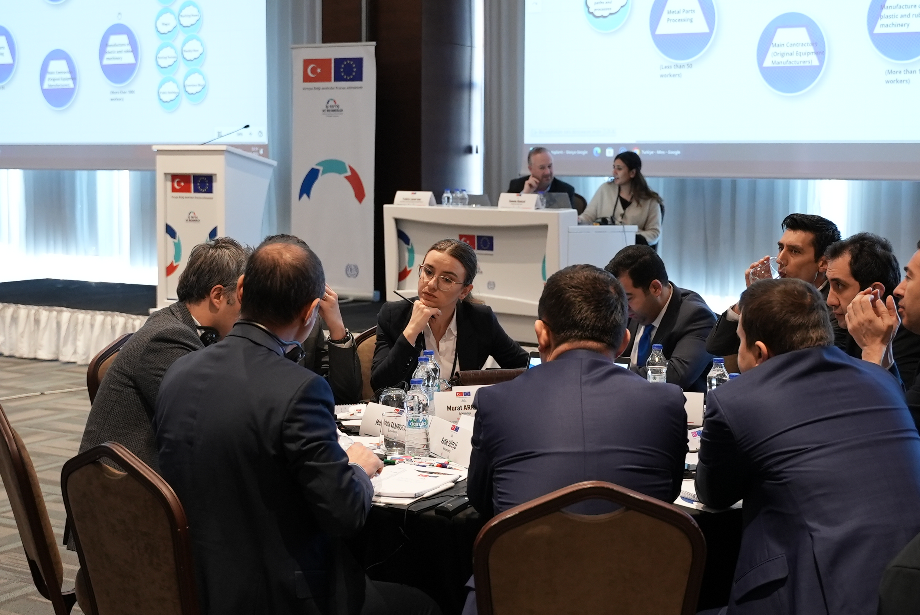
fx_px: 1394
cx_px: 555
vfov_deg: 24.8
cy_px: 299
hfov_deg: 36.4
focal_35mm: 55
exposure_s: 1/100
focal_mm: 31.9
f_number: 2.8
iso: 2000
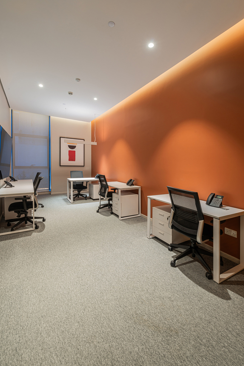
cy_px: 174
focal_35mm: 15
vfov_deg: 100.3
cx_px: 114
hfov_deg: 77.2
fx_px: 152
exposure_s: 4
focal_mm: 14
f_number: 10
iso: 100
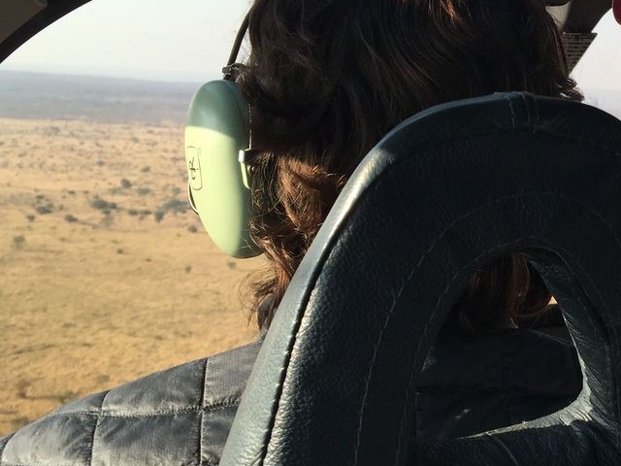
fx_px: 1041
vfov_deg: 25.2
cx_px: 605
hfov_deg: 31.1
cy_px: 273
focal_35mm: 58
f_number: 2.2
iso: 32
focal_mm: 4.15
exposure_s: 1/608
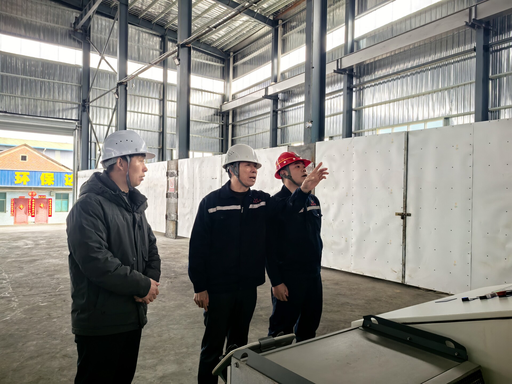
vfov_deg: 51.4
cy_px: 192
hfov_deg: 65.3
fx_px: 399
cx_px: 256
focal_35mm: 27
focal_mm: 5.75
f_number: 4
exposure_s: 1/100
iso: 160
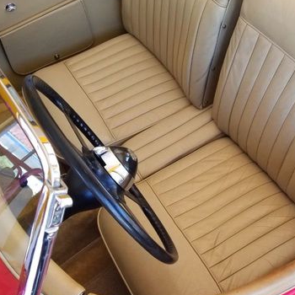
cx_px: 227
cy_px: 180
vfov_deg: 39.8
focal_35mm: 42
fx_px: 405
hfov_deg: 38.8
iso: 100
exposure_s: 1/120
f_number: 1.7
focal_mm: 4.3
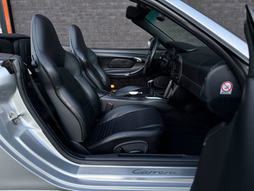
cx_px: 127
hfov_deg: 71.6
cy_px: 96
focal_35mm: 24
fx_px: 176
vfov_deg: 56.8
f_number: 1.78
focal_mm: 6.76
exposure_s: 1/60
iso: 250
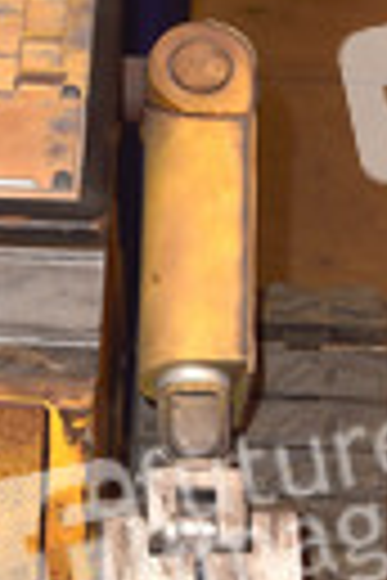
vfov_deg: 15.8
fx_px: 2096
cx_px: -196
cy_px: 301
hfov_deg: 10.2
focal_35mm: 130
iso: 200
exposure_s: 1/320
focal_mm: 42
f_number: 6.3
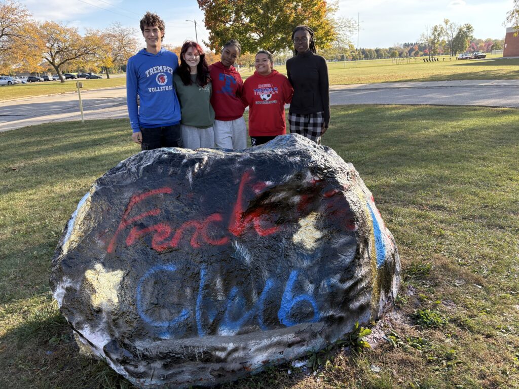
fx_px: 390
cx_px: 260
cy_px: 194
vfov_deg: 53.1
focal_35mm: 26
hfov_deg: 67.3
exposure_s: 1/1155
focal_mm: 5.96
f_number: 1.6
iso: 64
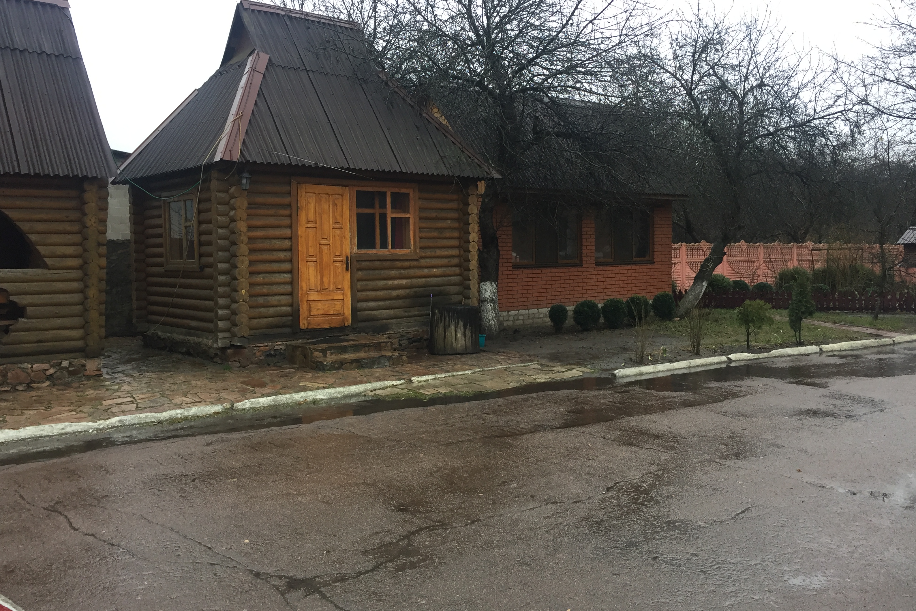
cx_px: 455
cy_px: 298
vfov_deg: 42.3
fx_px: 789
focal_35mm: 31
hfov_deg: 60.3
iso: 32
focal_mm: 4.15
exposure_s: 1/33
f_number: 2.2
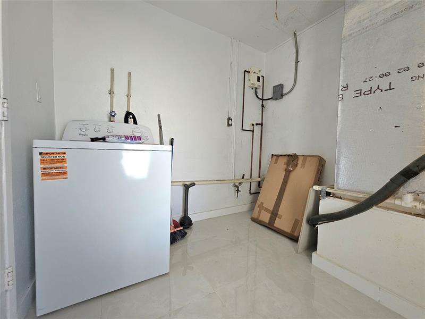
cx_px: 212
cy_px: 160
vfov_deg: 89.9
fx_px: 160
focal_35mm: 13
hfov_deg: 106.2
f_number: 2.2
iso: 200
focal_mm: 2.2
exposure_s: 1/60.2
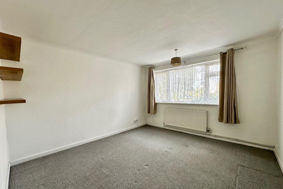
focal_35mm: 15
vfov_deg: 77.2
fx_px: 118
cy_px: 101
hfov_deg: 100.4
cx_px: 142
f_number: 2.2
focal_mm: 2.22
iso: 64
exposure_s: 1/99
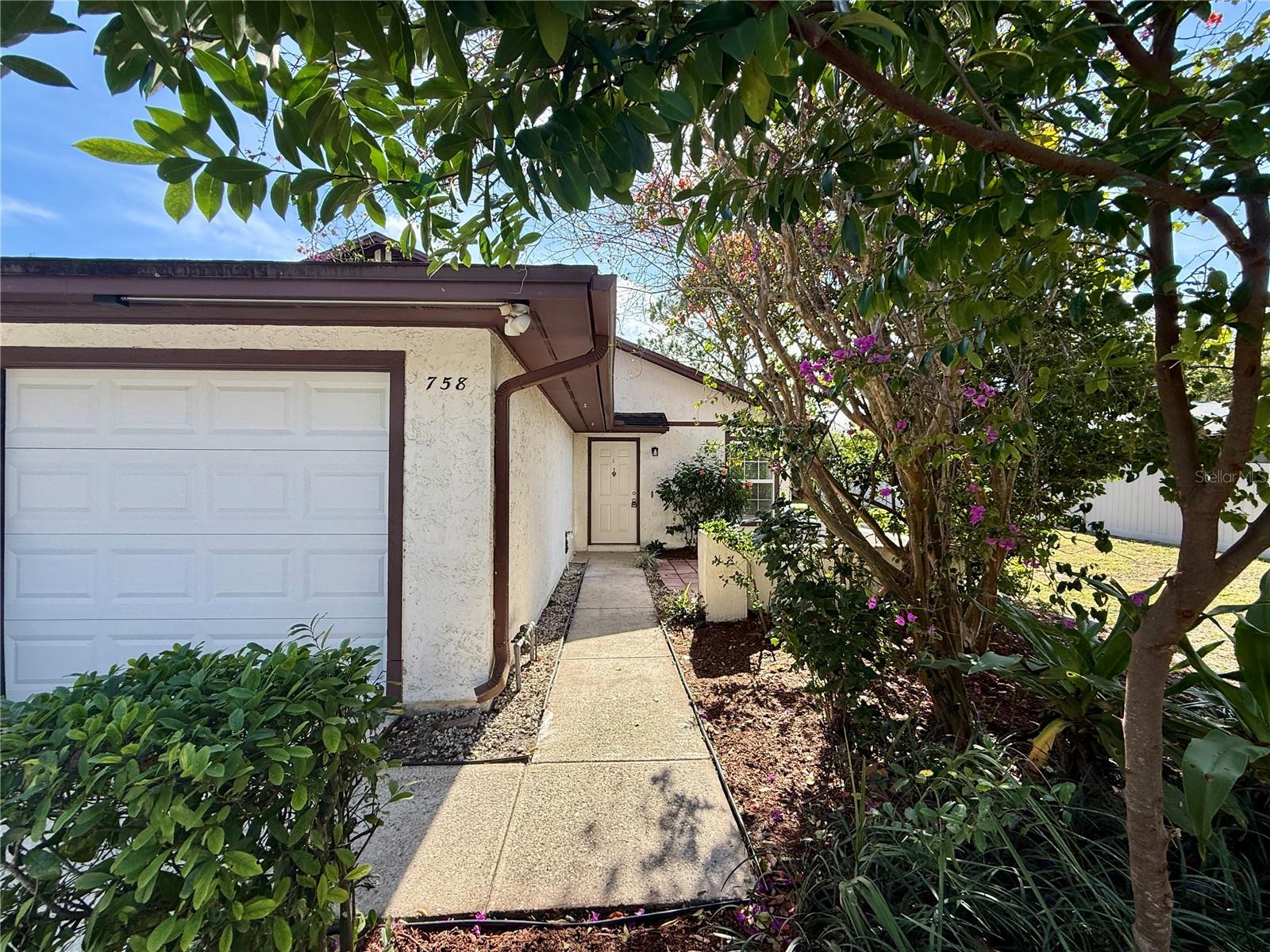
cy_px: 476
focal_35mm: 14
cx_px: 635
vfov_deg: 85.7
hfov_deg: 102.1
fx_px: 514
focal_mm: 2.22
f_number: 2.2
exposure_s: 1/631
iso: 64
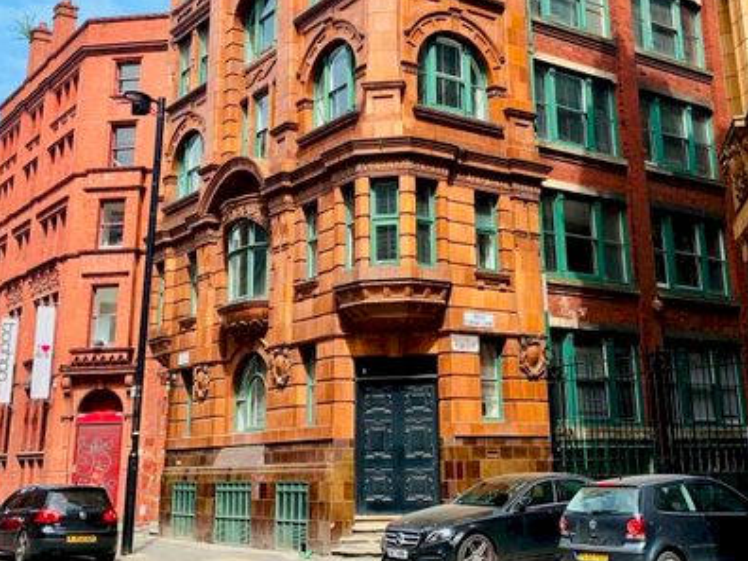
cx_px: 429
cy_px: 139
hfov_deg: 41.1
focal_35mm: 46
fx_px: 994
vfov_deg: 31.0
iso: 25
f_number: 1.8
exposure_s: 1/1220
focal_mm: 4.25
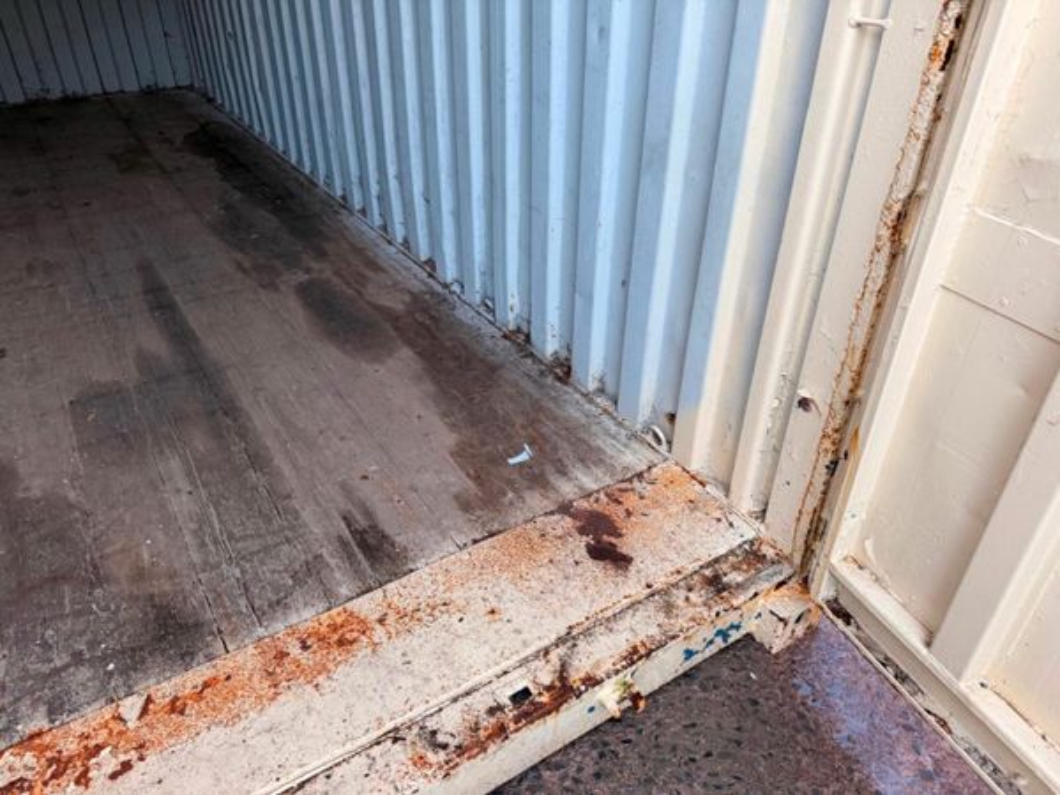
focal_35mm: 24
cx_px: 530
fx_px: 735
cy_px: 398
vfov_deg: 56.8
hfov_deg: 71.6
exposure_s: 1/60
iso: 250
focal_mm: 6.76
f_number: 1.78
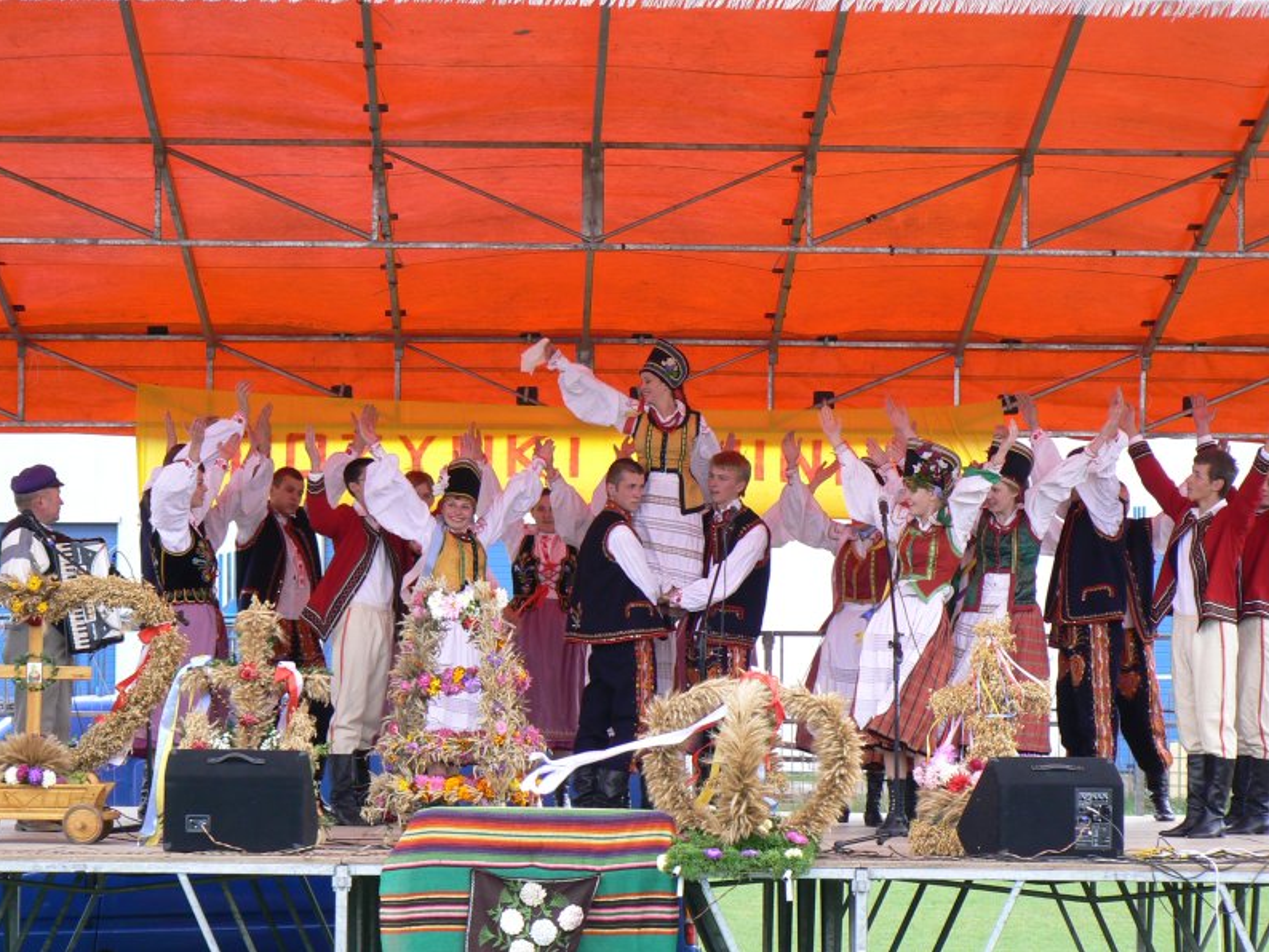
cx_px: 631
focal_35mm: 145
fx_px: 5317
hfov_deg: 13.6
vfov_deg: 10.2
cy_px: 478
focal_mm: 24.1
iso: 80
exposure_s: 1/100
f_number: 4.5
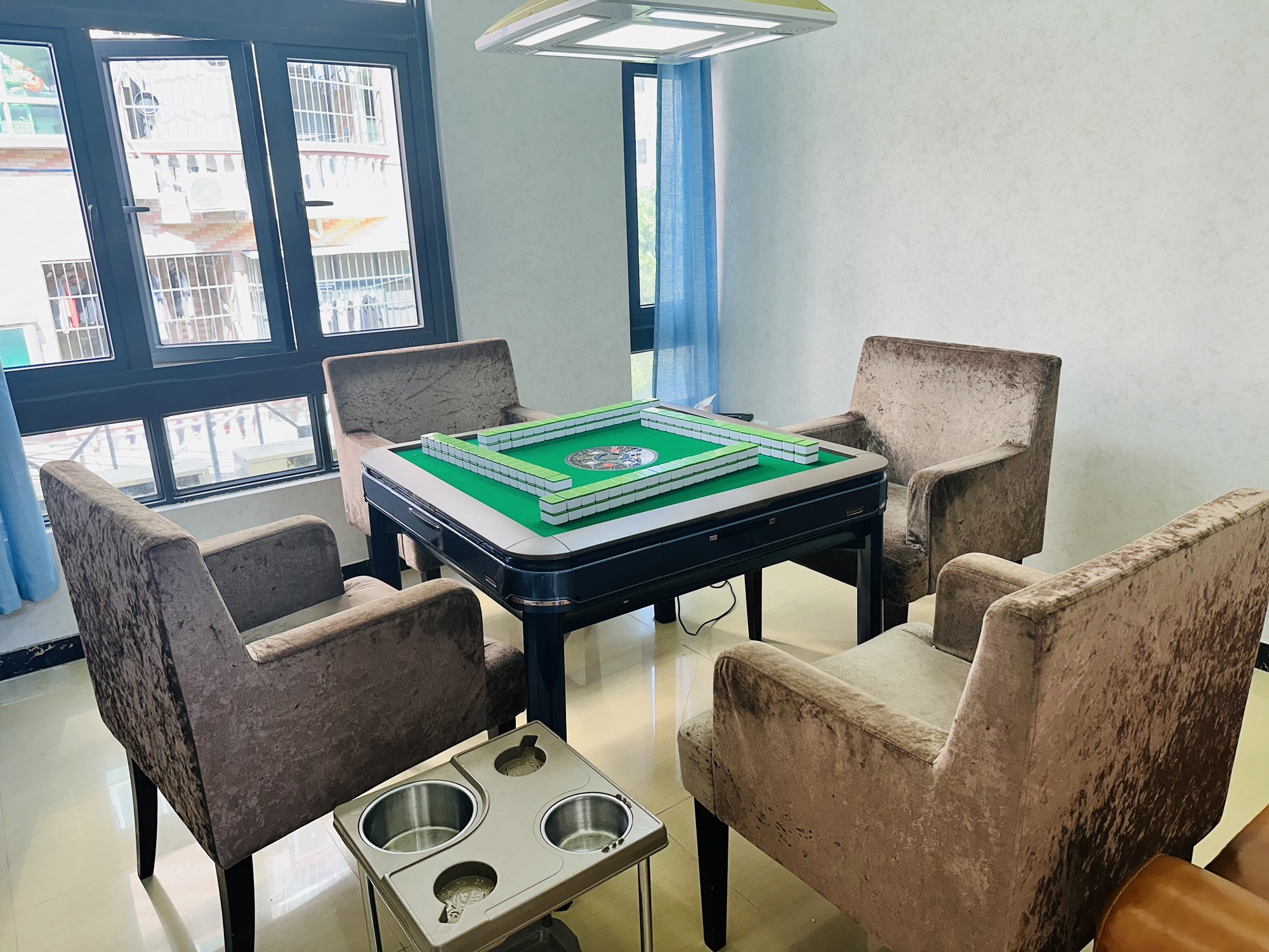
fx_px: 880
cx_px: 634
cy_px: 476
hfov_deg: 71.6
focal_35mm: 24
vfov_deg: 56.8
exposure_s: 1/100
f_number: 1.78
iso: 64
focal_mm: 6.86
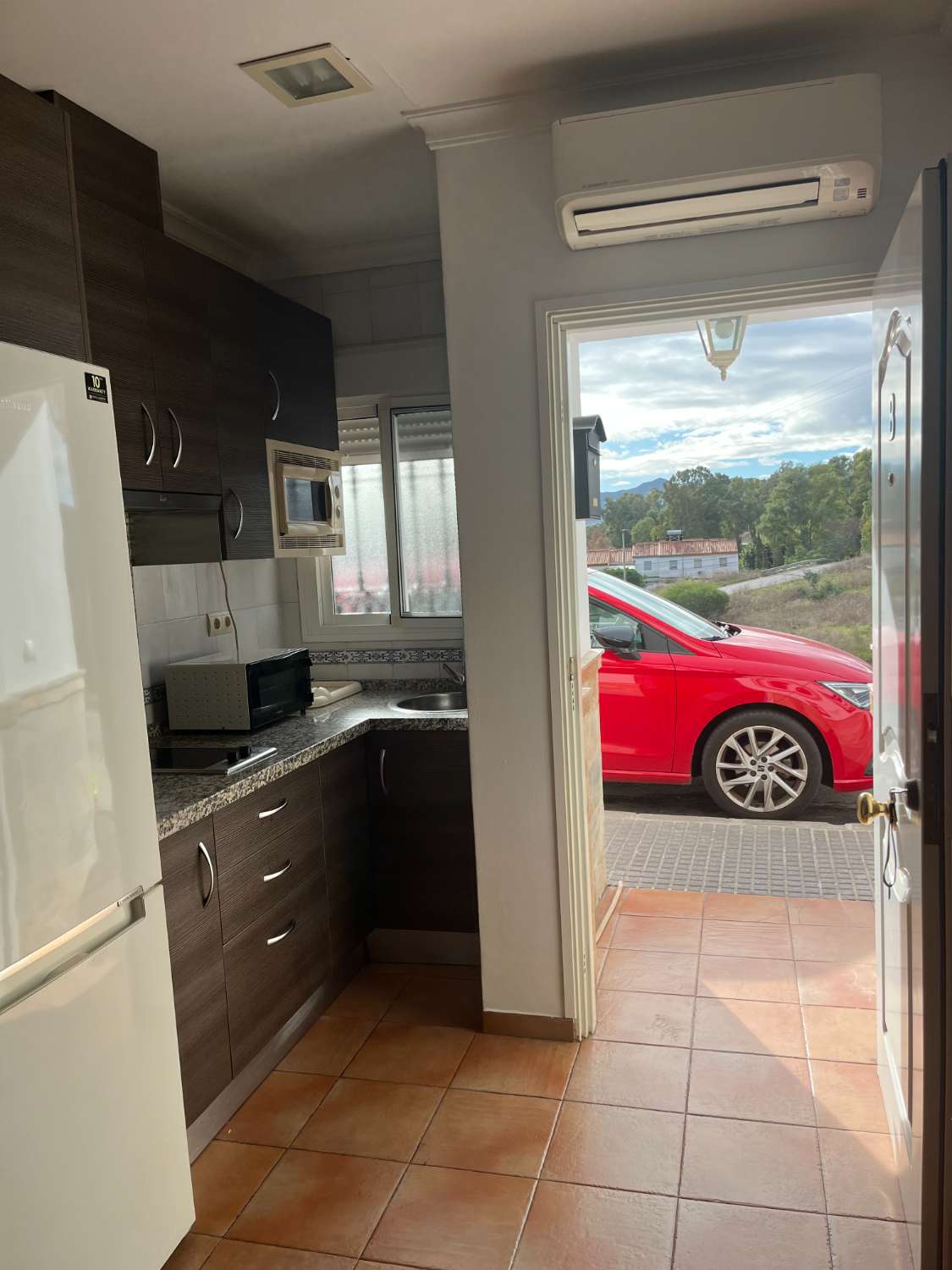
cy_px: 635
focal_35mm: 26
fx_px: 953
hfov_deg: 53.1
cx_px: 476
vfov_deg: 67.3
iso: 50
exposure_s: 1/1066
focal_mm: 5.1
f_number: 1.6
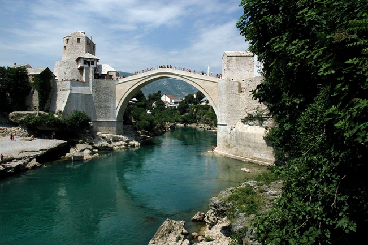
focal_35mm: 27
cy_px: 122
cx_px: 184
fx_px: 276
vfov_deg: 47.9
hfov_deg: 67.4
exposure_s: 1/500
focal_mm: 18
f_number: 14
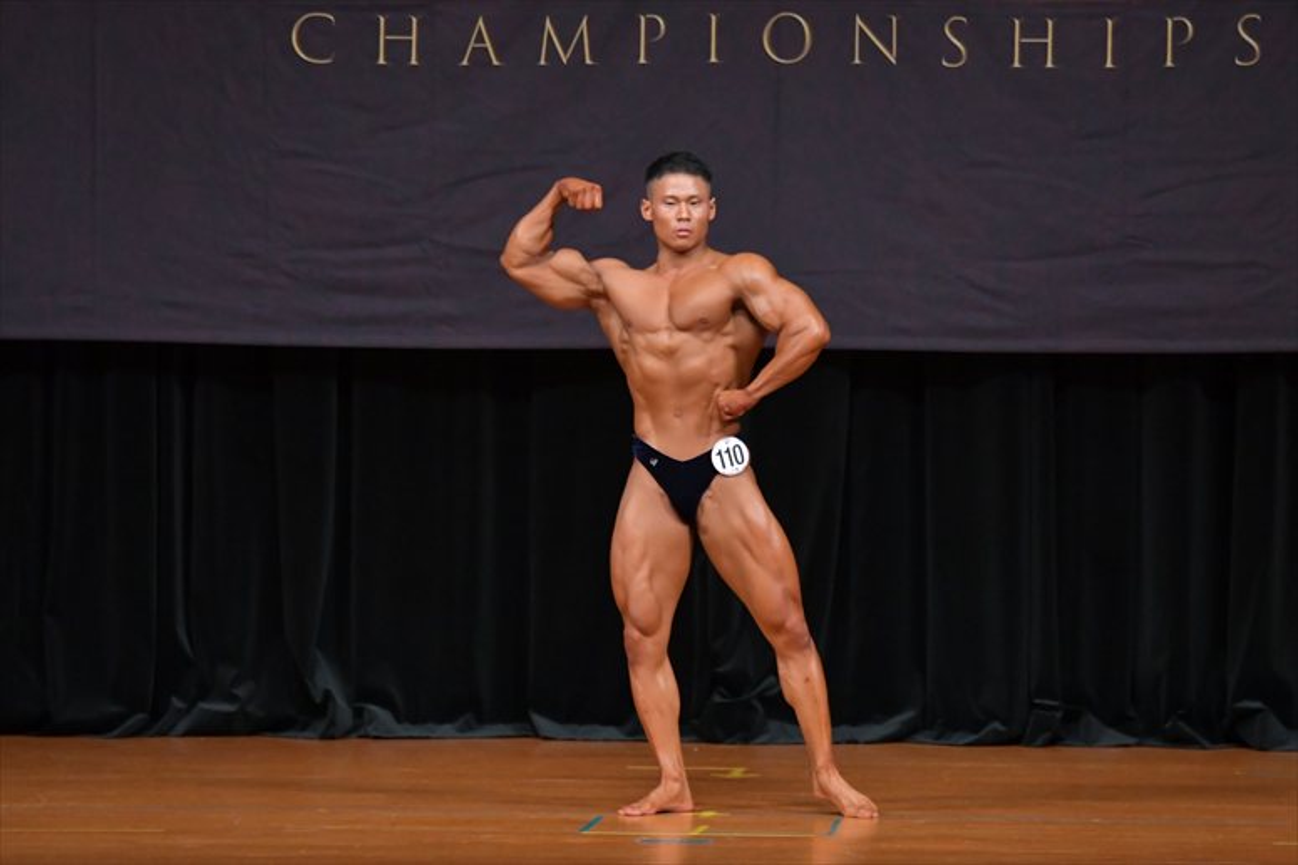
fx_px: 9190
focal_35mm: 255
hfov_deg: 8.1
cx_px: 649
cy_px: 432
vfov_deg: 5.4
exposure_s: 1/400
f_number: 5.6
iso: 4000
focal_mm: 170
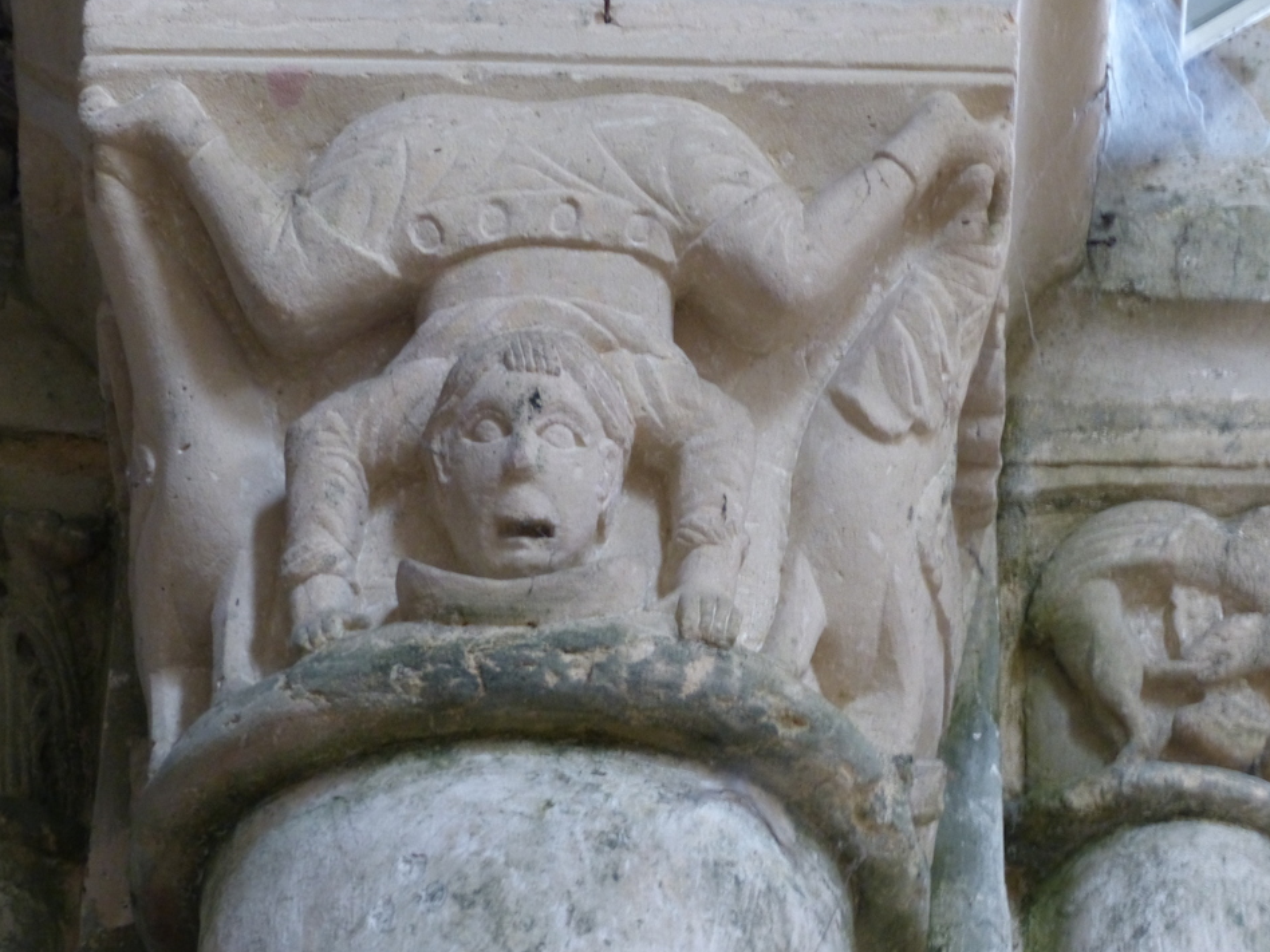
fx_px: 5613
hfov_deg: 12.9
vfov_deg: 9.7
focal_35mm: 153
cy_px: 455
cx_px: 619
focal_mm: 26.1
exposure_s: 1/13
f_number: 2.8
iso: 400
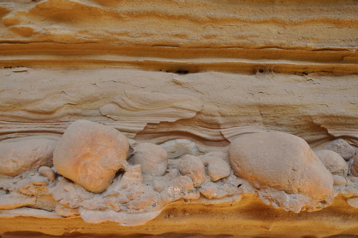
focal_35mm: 27
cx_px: 179
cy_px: 119
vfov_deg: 47.8
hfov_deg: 67.4
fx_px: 268
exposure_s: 1/125
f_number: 5.6
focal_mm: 18
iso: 200
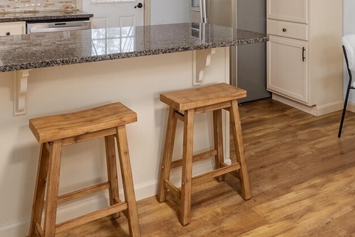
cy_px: -3
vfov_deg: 32.2
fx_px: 375
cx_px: 203
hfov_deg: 50.5
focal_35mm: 38
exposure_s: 1/3
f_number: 7.1
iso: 1000
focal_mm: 14
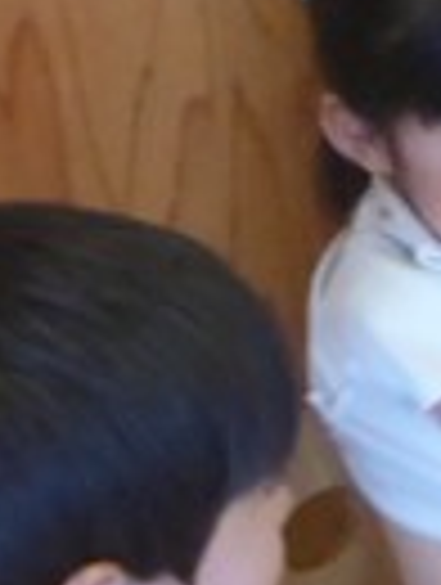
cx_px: 225
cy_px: 596
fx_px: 1693
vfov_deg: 19.0
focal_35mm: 100
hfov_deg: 14.8
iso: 800
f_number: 3.3
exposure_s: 1/60
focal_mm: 4.9
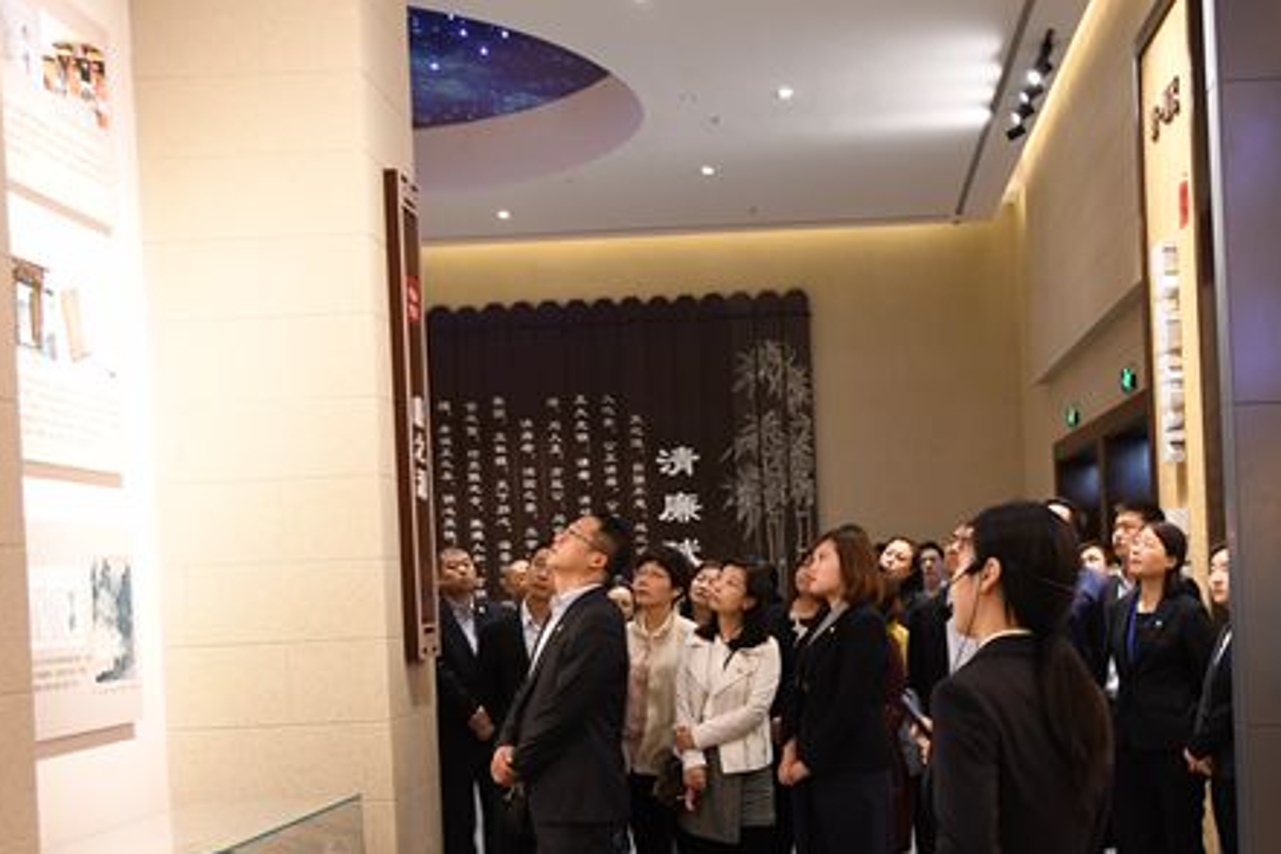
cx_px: 851
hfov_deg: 39.9
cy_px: 578
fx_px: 1743
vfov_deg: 27.3
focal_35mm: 49
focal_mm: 24
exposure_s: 1/30
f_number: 3.8
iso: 1250
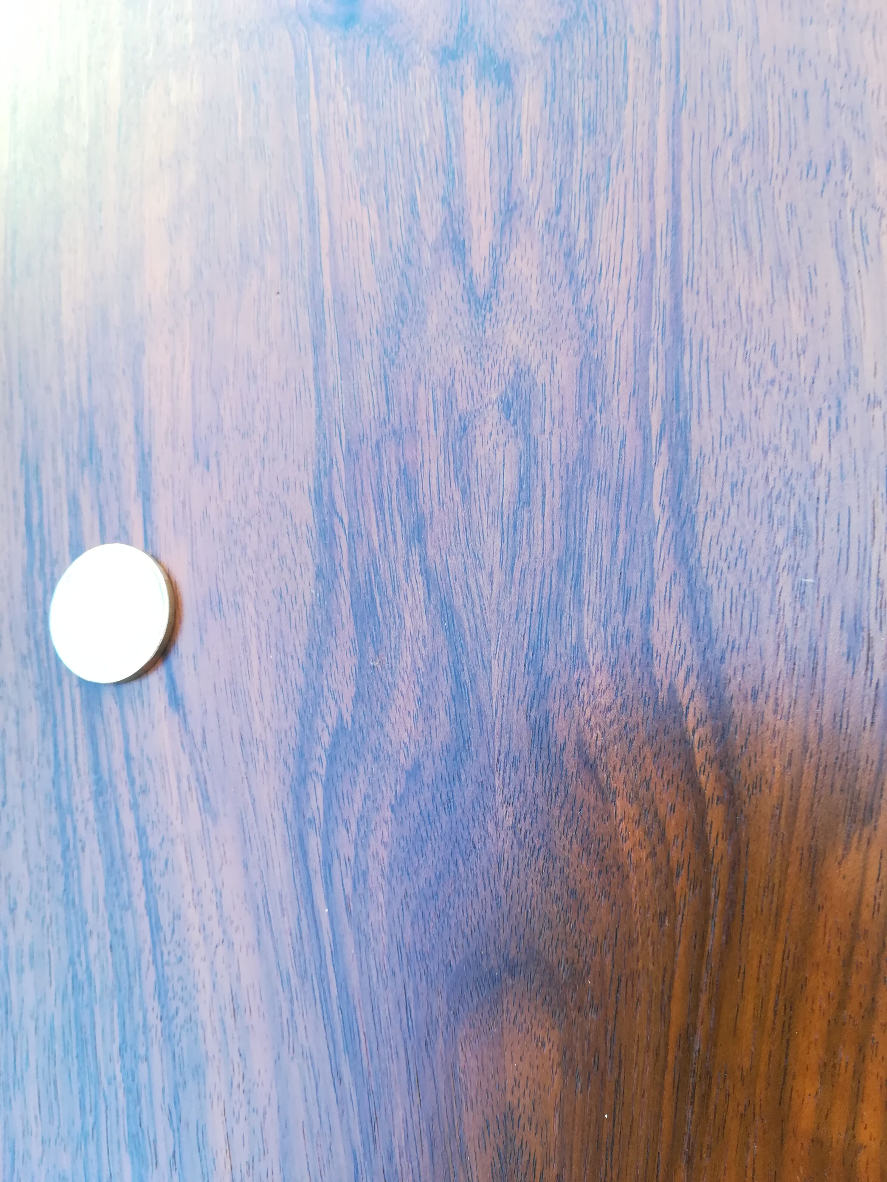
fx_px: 888
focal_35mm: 26
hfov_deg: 53.1
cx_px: 444
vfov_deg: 67.3
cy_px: 591
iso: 80
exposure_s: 1/33.3
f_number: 2.2
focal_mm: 3.83
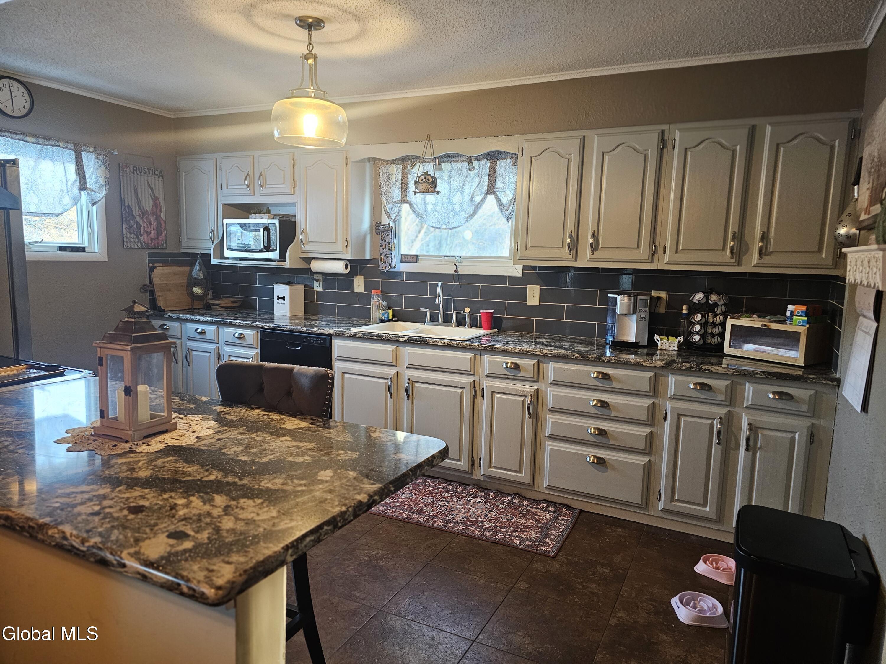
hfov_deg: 73.9
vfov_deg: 58.9
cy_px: 332
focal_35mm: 23
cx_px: 443
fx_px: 589
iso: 800
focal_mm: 6.3
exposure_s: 1/60
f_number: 1.7
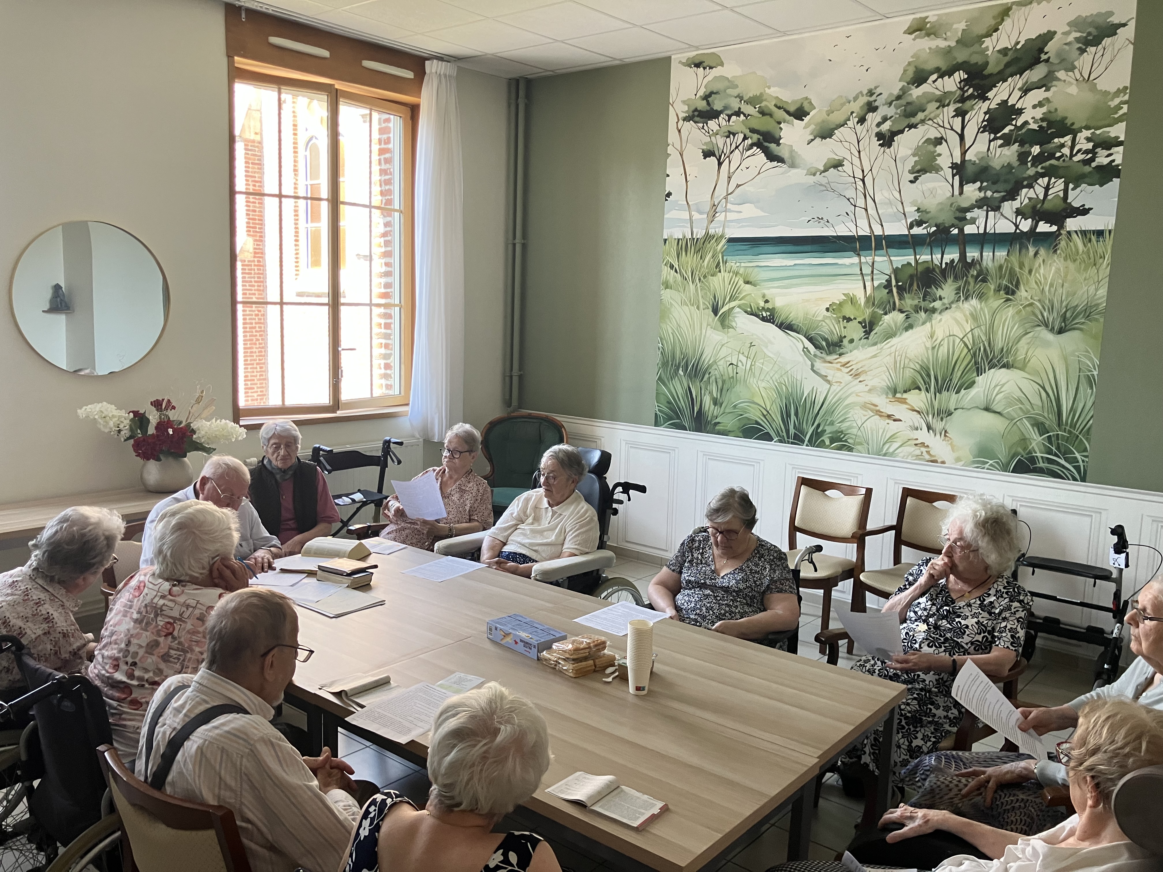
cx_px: 582
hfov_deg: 63.4
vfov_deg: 49.7
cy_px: 436
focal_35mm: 28
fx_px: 941
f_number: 1.8
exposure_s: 1/73
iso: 80
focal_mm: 3.99
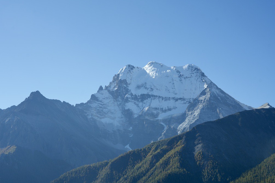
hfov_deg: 29.2
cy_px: 95
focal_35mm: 69
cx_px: 131
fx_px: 527
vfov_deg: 19.7
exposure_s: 1/250
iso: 100
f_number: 8
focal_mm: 64
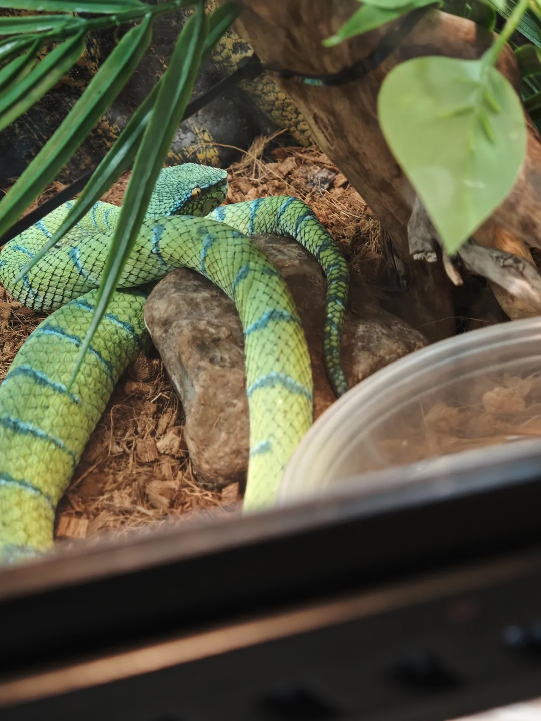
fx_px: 1250
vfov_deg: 32.2
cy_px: 360
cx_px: 270
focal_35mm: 60
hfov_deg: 24.4
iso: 1250
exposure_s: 1/33.3
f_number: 2
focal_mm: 9
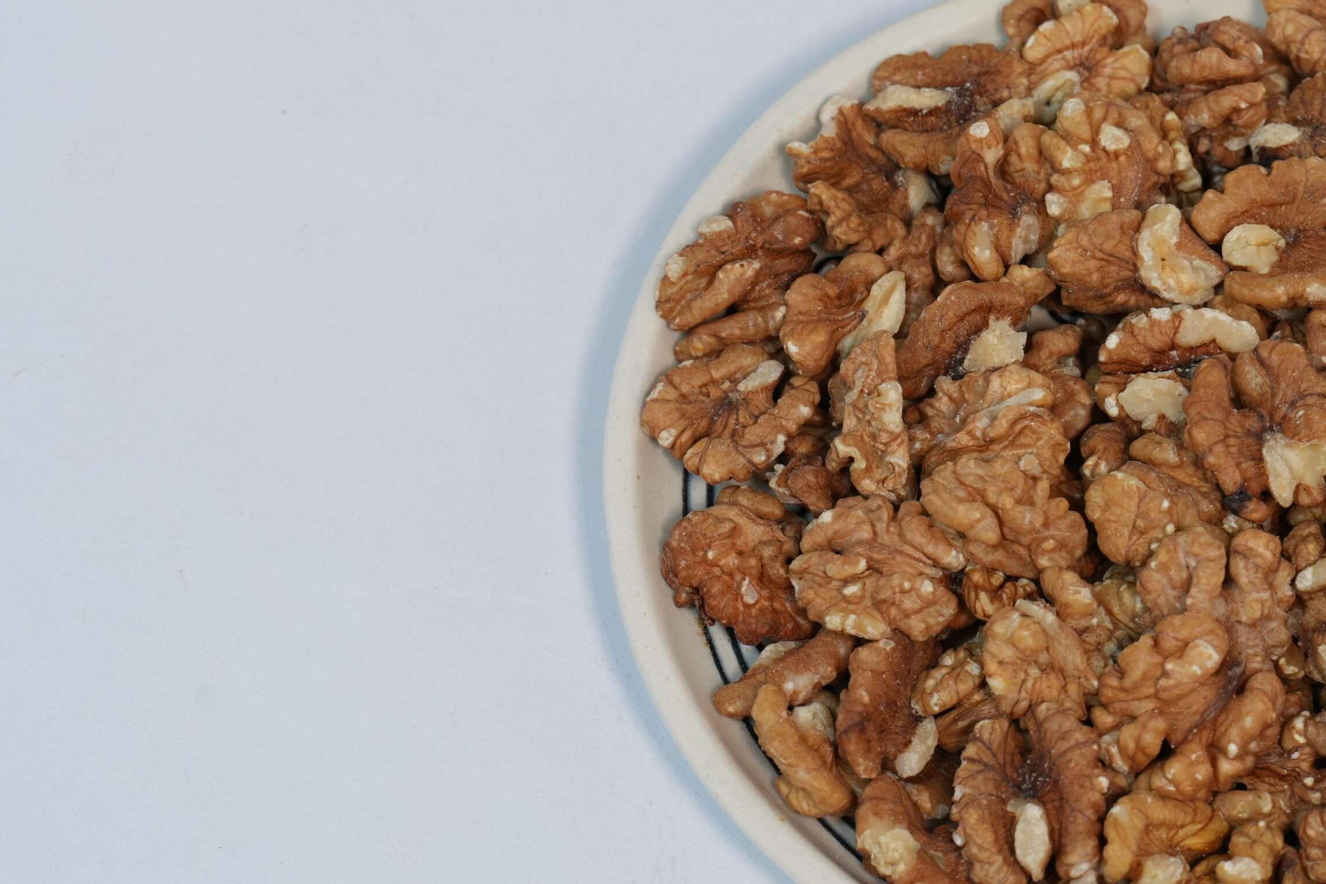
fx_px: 5561
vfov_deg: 9.1
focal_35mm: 151
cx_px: 635
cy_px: 431
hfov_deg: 13.6
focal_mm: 90
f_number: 9
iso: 250
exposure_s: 1/160
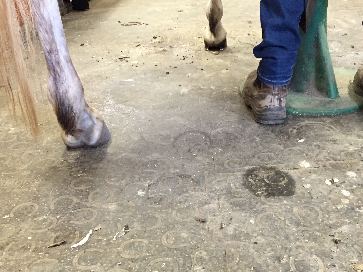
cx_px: 199
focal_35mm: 38
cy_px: 172
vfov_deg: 37.5
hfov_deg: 48.9
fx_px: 398
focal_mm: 4.15
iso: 250
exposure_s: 1/24
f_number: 2.2
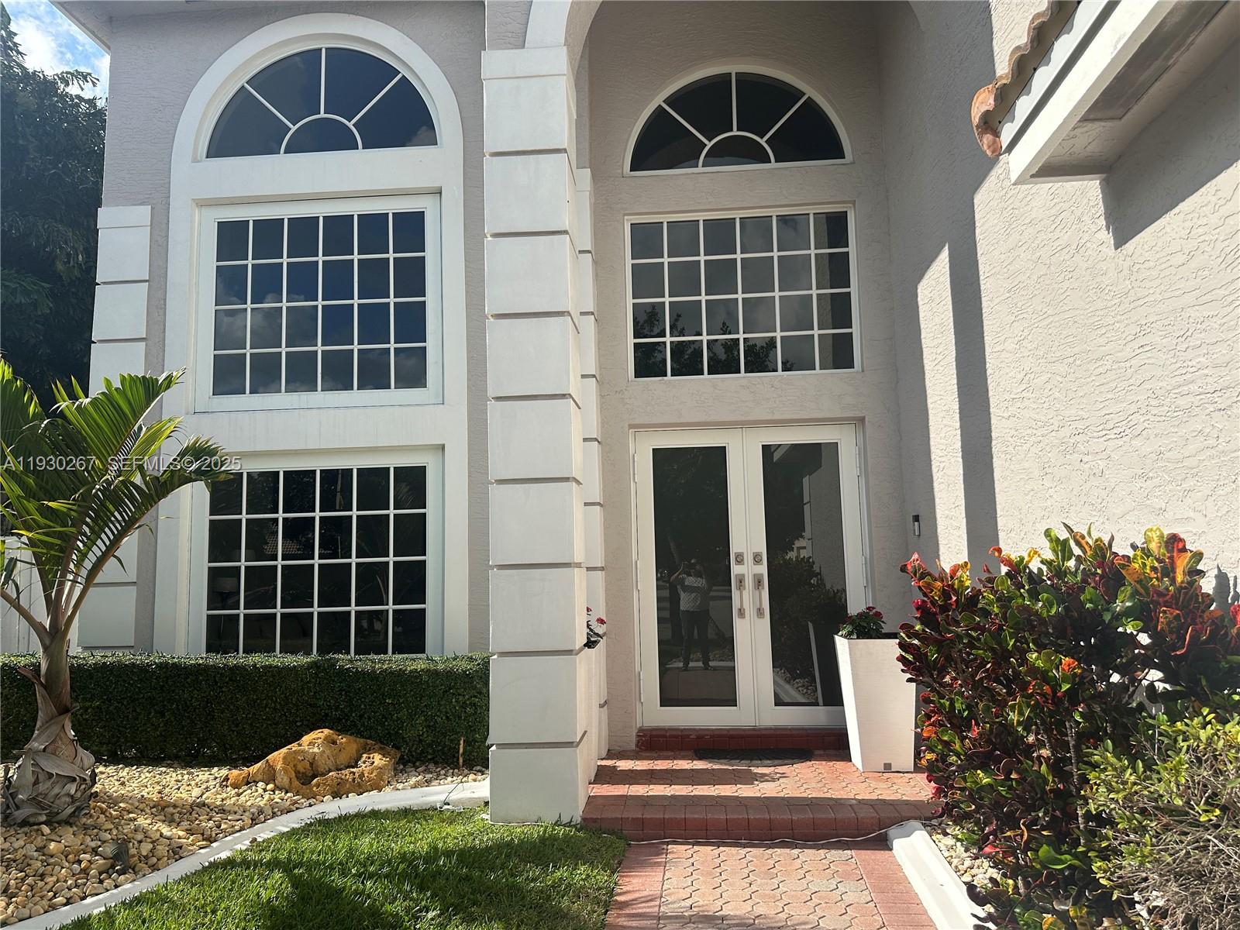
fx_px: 860
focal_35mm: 24
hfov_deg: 71.6
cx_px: 620
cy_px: 465
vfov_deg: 56.8
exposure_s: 1/4348
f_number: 1.78
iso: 80
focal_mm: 6.86
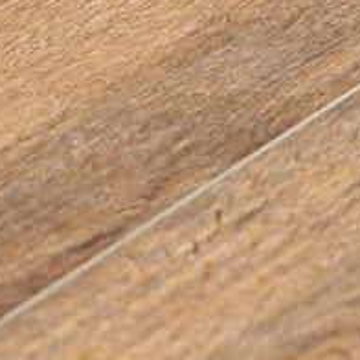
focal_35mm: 291
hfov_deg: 5.9
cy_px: -64
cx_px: -217
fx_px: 3424
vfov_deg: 6.0
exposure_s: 1/60
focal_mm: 35
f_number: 5.6
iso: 100
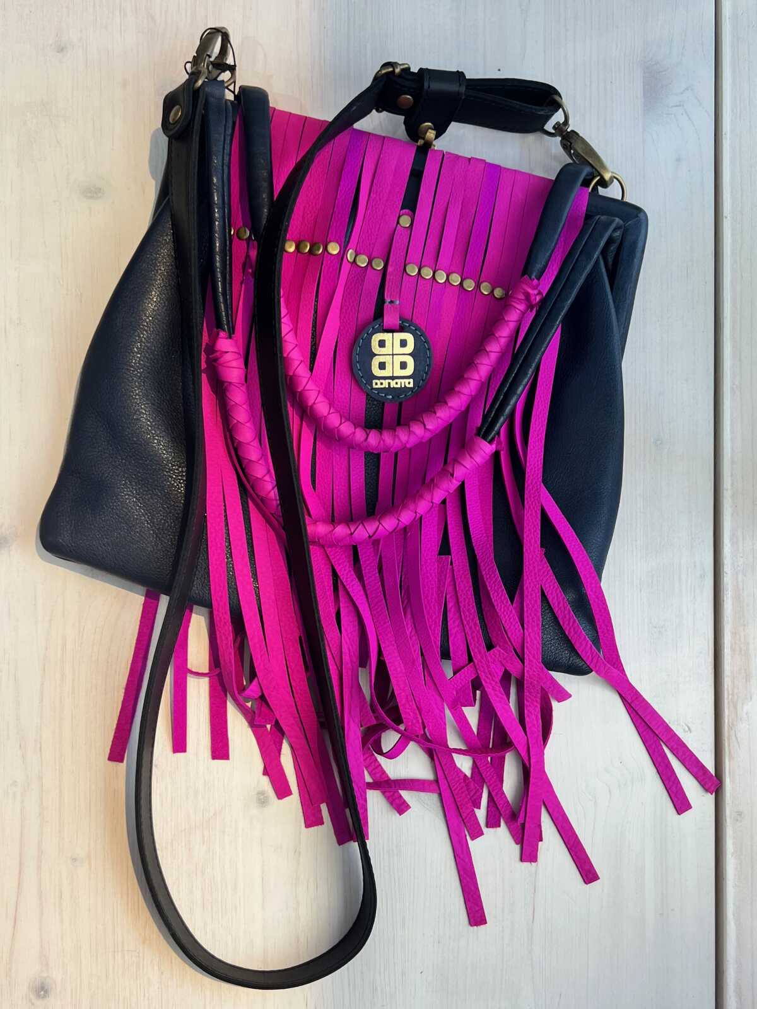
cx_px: 378
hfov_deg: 53.1
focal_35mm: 26
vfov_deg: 67.3
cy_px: 504
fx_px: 758
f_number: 1.5
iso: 32
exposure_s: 1/100
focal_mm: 5.7
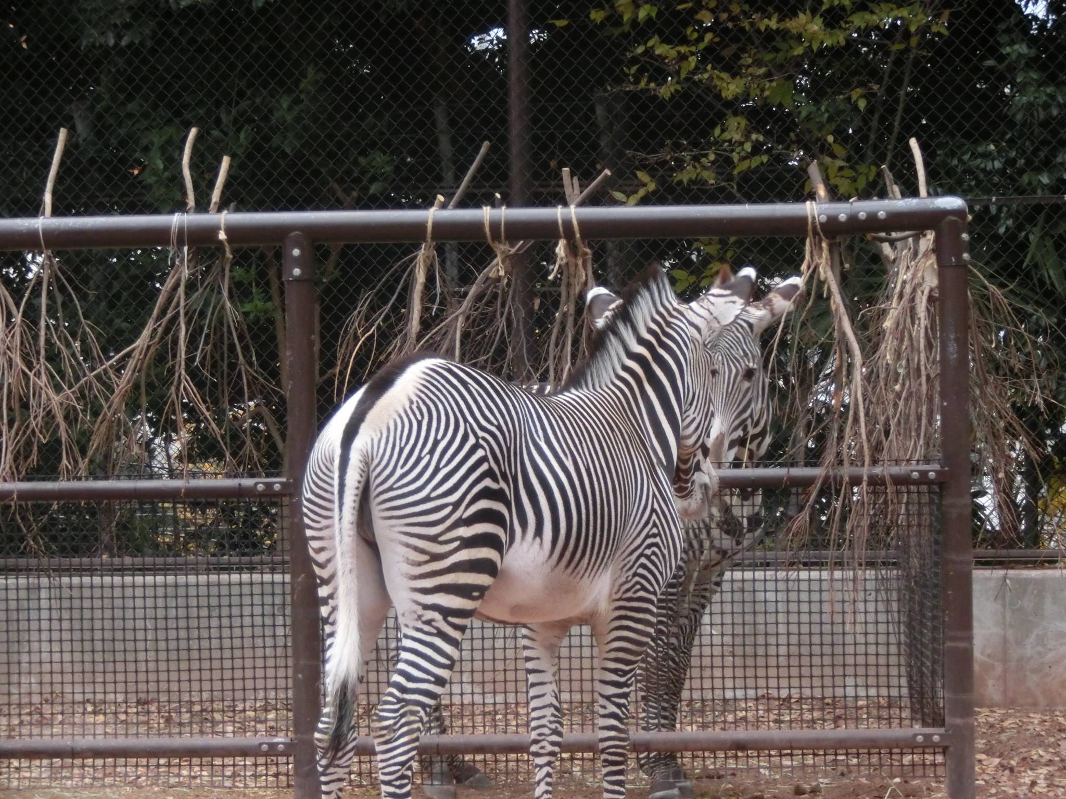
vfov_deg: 13.5
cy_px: 400
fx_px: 3387
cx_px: 533
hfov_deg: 17.9
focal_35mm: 110
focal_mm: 19.5
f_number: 5.4
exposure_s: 1/50
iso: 800
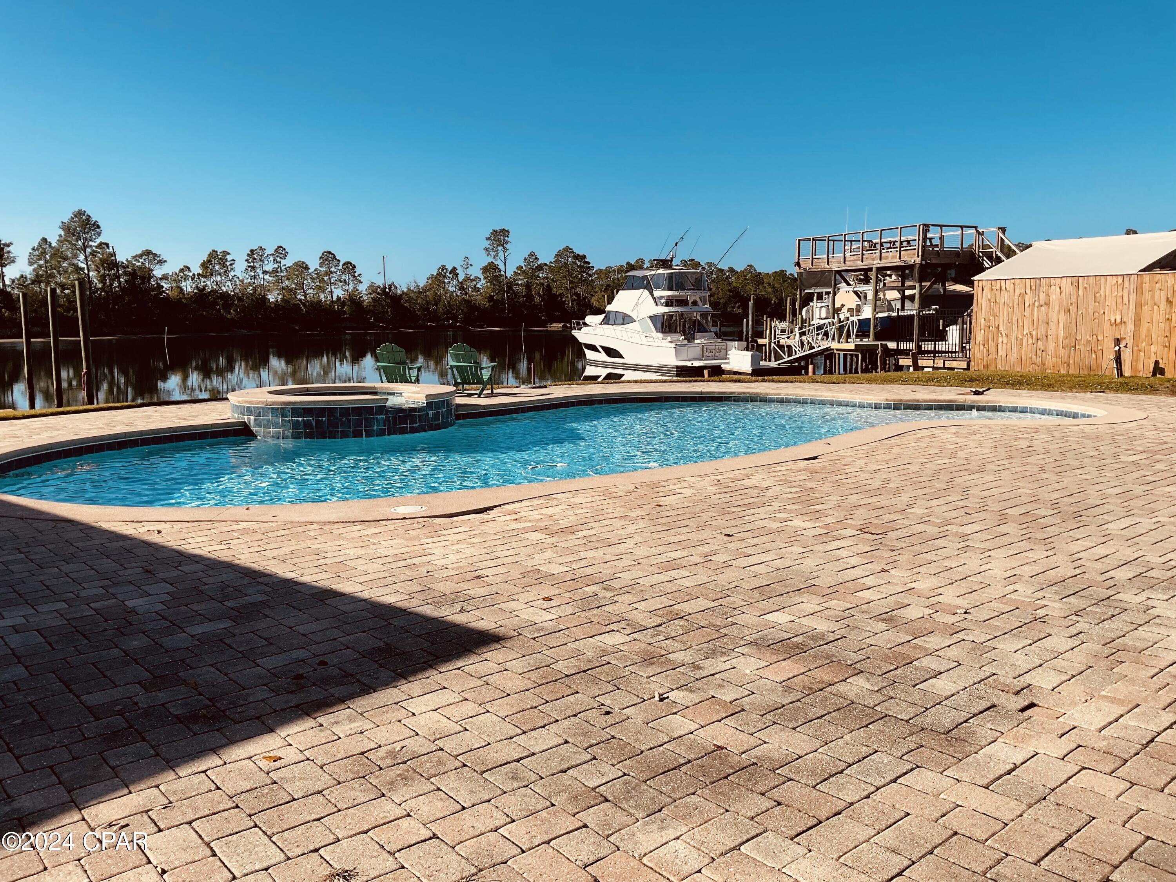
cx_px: 588
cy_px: 441
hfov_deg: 61.7
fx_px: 985
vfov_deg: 48.2
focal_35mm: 29
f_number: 1.8
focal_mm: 3
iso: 16
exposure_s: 1/2538
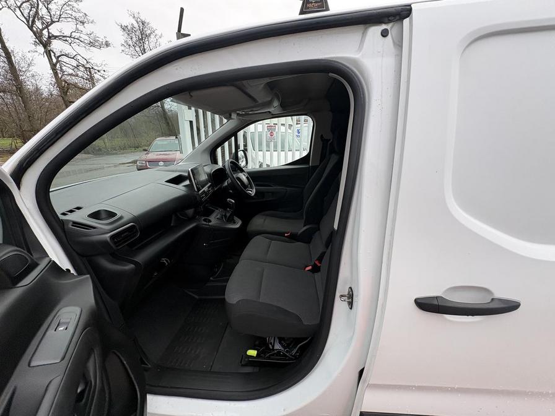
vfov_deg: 85.7
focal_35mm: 14
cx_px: 278
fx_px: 224
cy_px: 208
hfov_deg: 102.1
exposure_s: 1/158
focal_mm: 2.22
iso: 50
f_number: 2.2
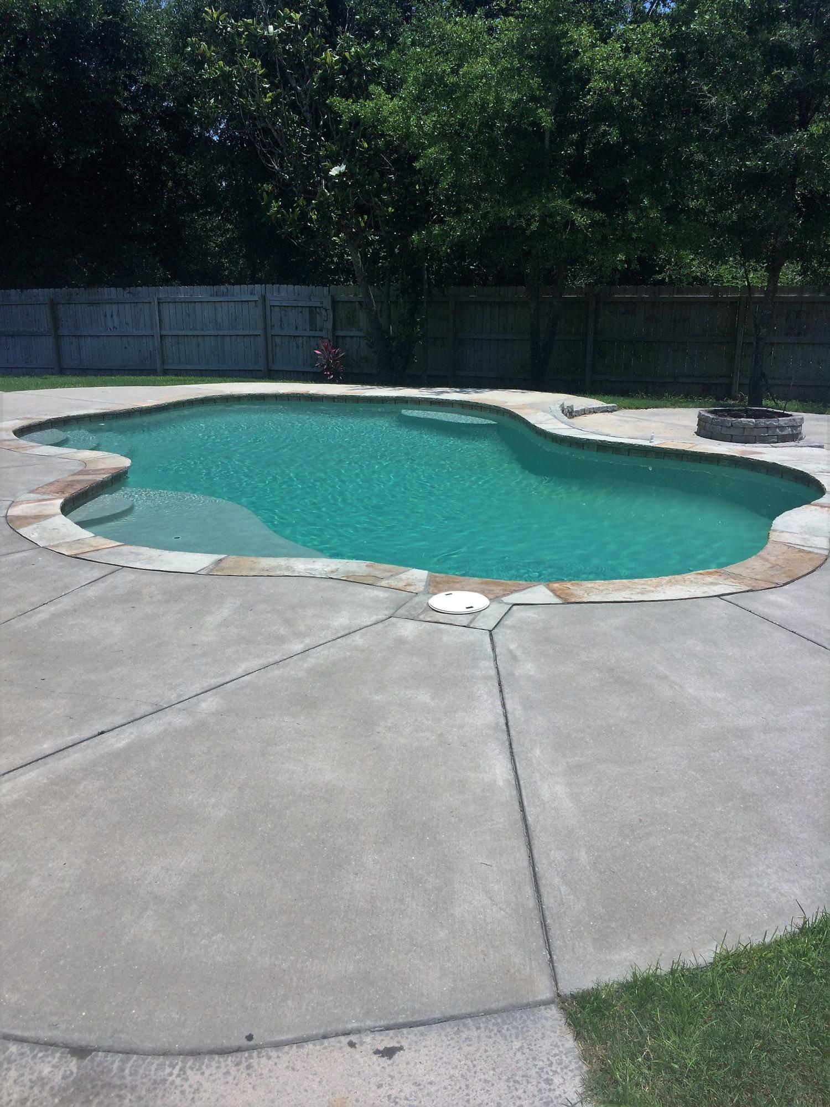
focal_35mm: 29
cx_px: 415
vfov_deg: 61.7
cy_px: 554
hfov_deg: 48.2
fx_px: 927
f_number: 2.2
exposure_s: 1/3165
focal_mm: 4.15
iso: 32
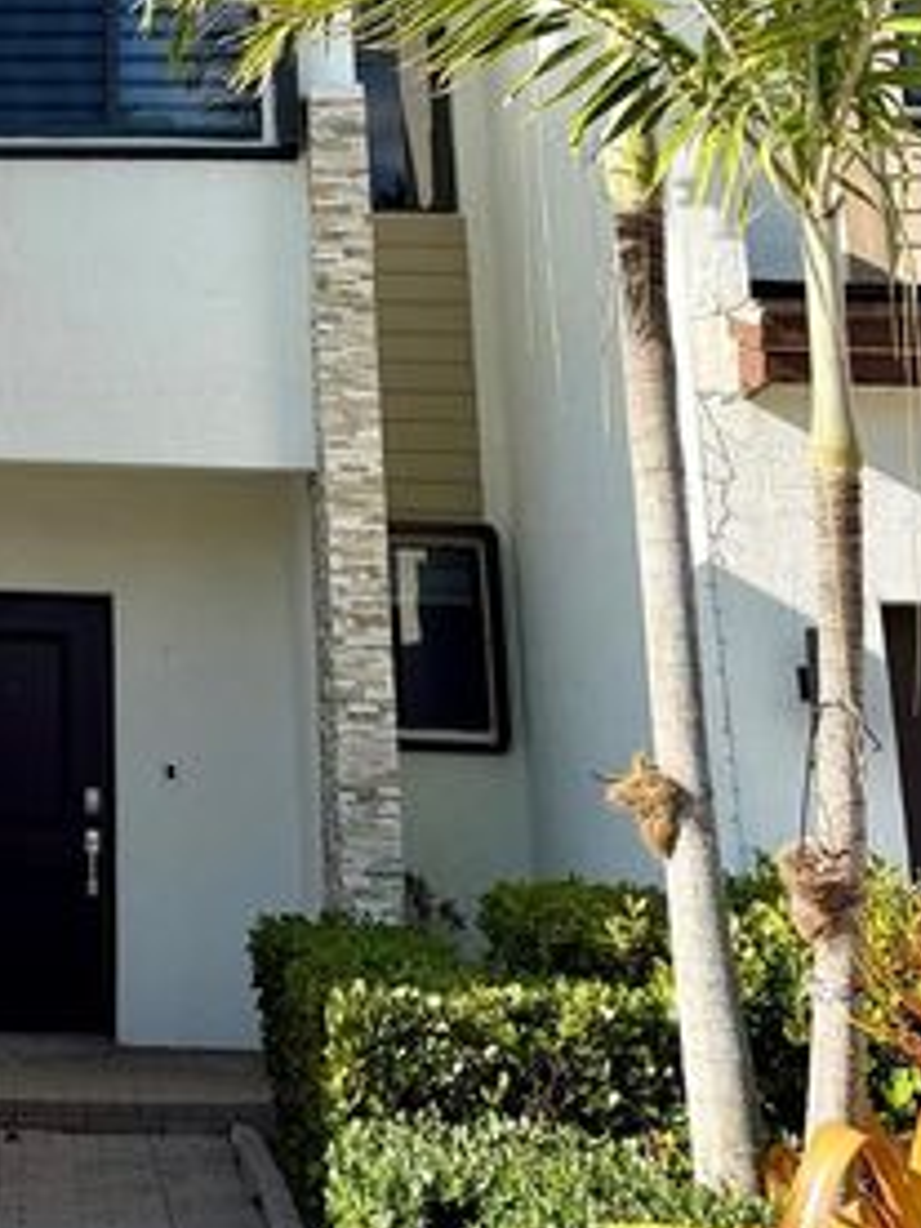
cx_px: -107
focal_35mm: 58
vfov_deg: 31.5
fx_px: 2058
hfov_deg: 23.6
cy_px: 100
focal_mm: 6.76
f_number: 1.78
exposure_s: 1/3279
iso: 80
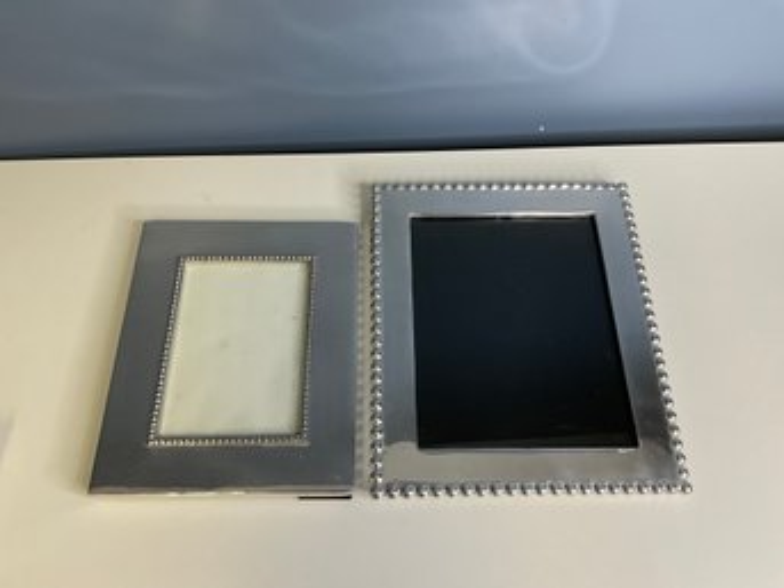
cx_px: 392
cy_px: 294
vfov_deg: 48.2
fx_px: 657
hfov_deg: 61.7
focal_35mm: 29
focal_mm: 3
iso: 40
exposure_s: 1/120
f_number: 1.8
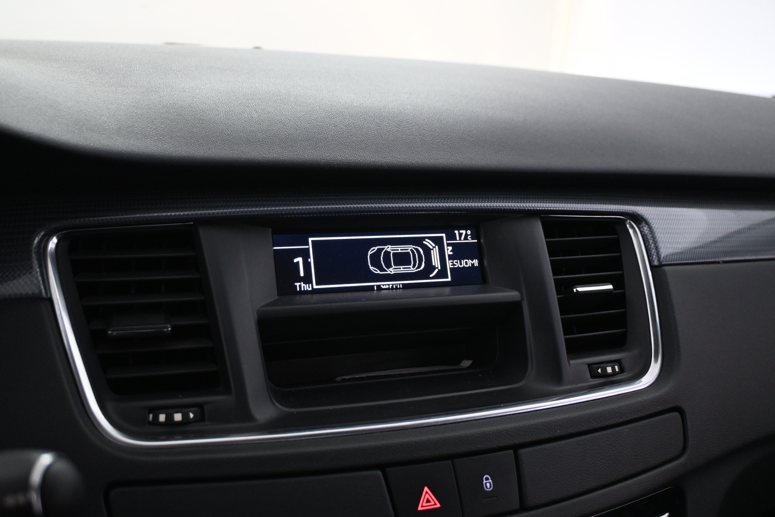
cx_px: 388
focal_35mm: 38
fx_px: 807
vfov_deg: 35.5
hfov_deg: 51.3
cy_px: 258
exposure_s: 1/40
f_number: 4.2
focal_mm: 25
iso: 1600
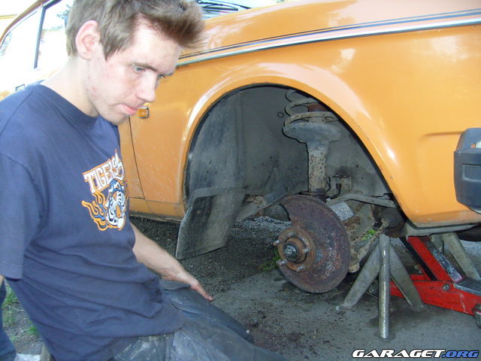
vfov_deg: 40.7
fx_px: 486
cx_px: 240
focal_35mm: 35
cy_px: 180
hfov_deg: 52.6
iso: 100
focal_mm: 5.8
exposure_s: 1/45
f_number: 2.8
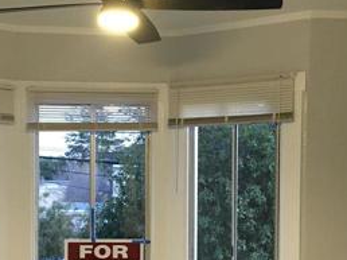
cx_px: 151
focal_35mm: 72
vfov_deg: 20.1
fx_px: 721
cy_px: 221
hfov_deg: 27.0
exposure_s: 1/33
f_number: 2.2
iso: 200
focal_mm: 4.15
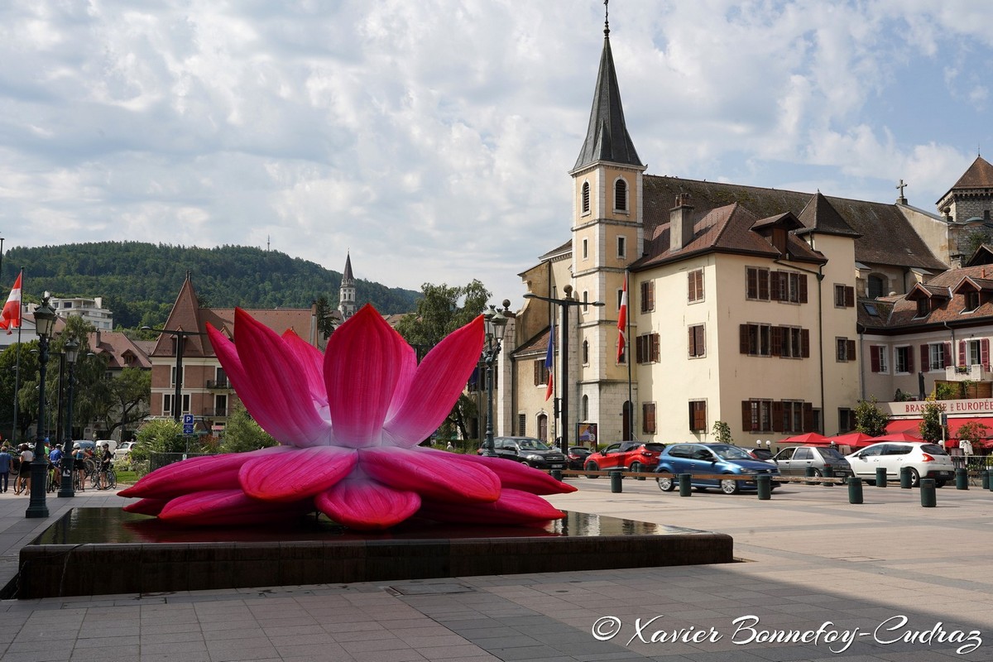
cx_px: 496
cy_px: 331
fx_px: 1131
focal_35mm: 41
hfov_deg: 47.4
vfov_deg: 32.6
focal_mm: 41
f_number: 16
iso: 100
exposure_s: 1/90
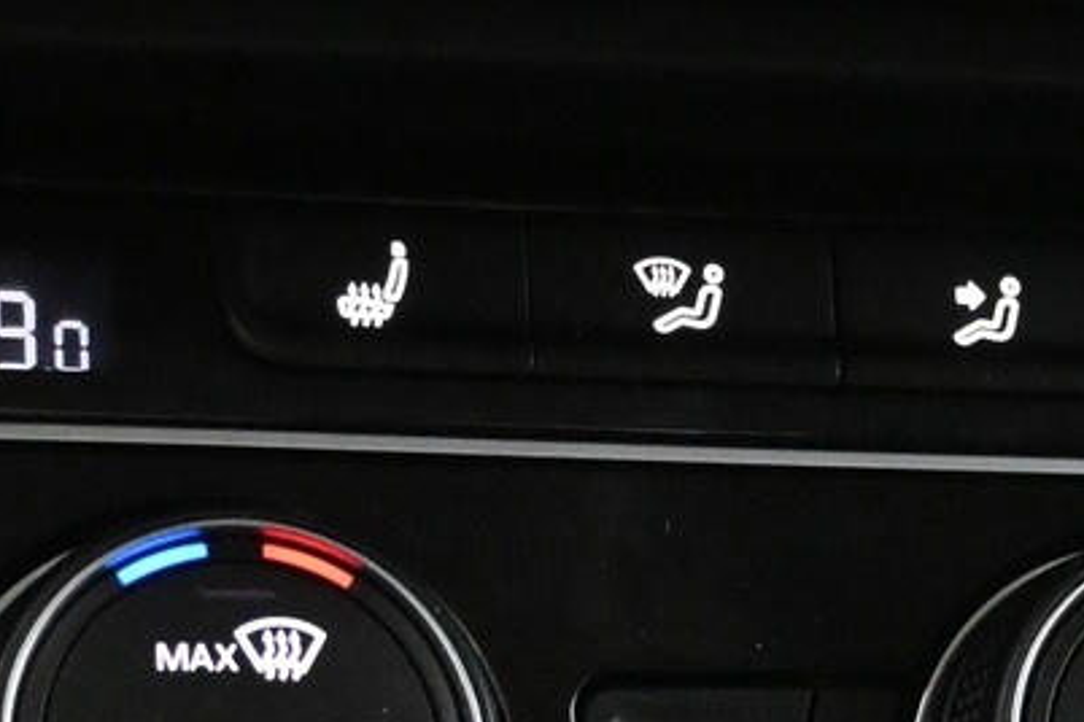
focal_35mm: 160
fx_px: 4818
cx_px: 884
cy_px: 676
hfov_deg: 12.8
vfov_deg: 8.5
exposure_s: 1/40
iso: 9000
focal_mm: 26.5
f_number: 4.5
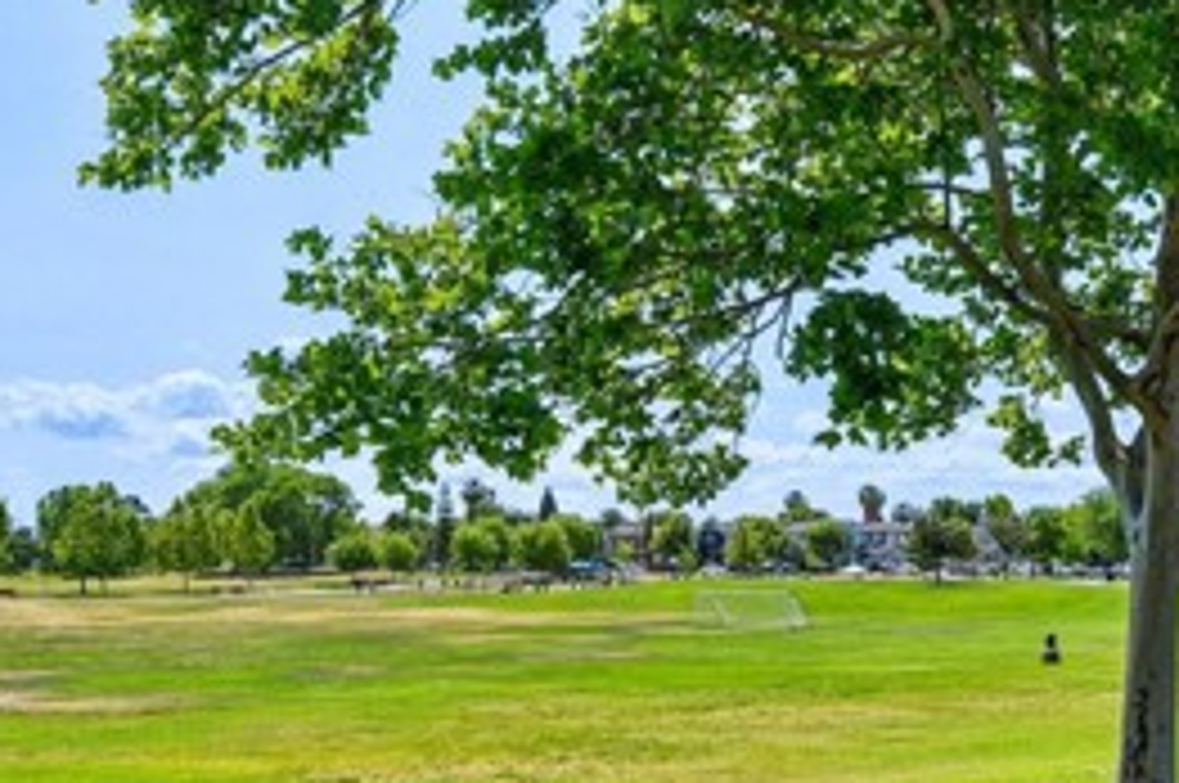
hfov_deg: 43.1
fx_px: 1439
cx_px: 891
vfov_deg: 30.4
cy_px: 423
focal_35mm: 44
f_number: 8
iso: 100
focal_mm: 18
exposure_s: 1/320
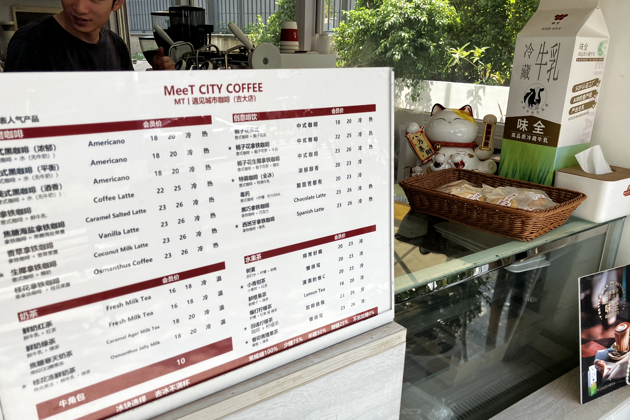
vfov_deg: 43.5
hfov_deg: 61.9
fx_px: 525
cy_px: 239
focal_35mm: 30
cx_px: 317
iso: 32
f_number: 1.8
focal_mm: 3.99
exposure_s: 1/516
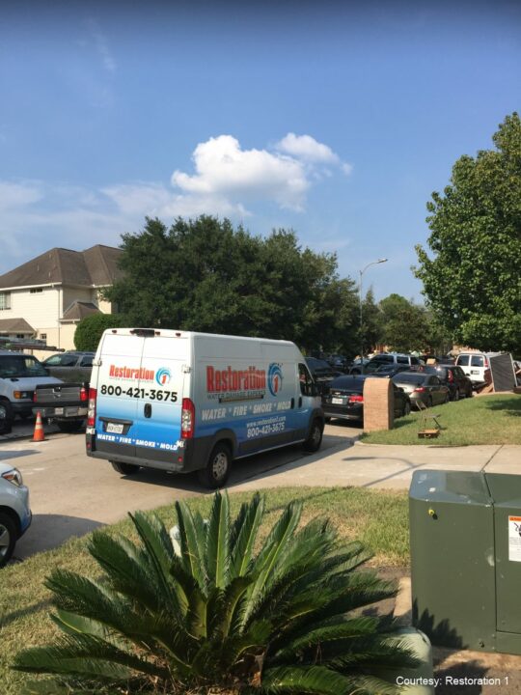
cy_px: 348
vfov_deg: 61.7
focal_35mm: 29
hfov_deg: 48.2
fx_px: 582
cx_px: 260
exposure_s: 1/1799
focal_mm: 4.15
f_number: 2.2
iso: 32
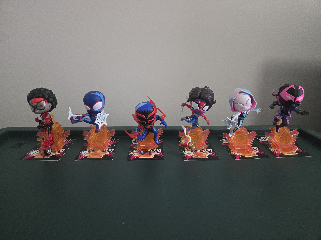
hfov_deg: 73.9
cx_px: 160
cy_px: 120
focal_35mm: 23
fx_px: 213
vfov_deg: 58.9
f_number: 1.8
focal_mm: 5.4
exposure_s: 1/60
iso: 1600
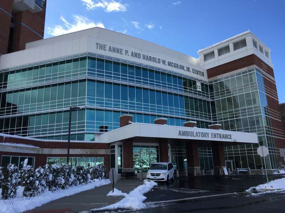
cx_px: 142
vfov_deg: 48.2
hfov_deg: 61.7
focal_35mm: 29
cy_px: 106
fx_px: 239
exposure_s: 1/1522
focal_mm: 4.15
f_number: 2.2
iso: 32
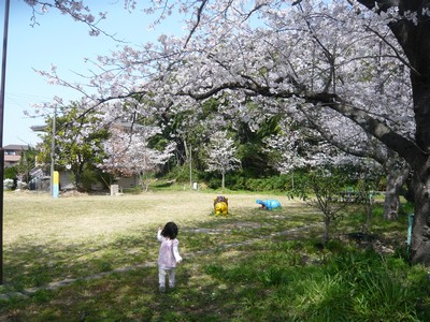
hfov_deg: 63.4
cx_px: 215
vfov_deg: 49.7
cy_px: 161
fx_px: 348
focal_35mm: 28
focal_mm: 4.6
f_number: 2.8
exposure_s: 1/800
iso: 100
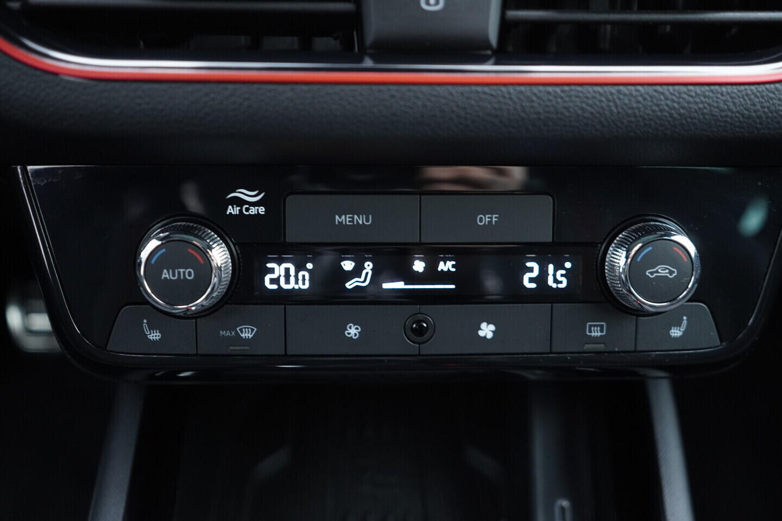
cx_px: 391
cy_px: 260
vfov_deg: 36.9
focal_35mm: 36
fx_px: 782
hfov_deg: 53.1
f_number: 2.8
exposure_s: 1/40
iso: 800
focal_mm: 24
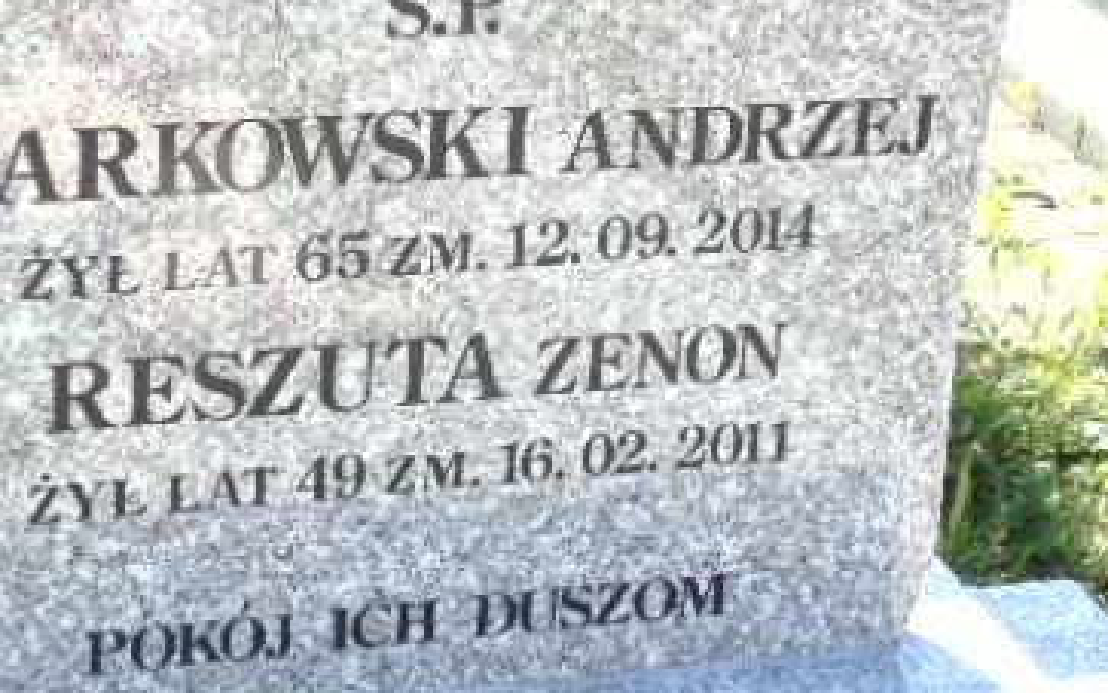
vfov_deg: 11.3
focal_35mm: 116
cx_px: 440
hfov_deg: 18.0
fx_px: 3503
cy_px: 424
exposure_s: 1/100
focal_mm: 11
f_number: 4.5
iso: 80
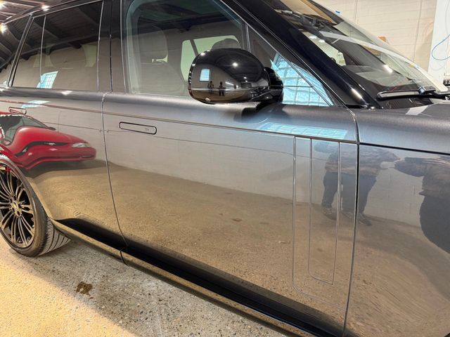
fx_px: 312
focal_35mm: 24
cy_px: 168
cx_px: 225
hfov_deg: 71.6
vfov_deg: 56.8
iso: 250
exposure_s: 1/60
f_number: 1.78
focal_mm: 6.76
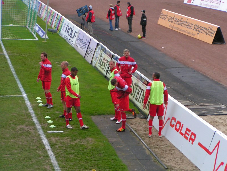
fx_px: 859
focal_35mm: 131
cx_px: 114
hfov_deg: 15.1
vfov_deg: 11.3
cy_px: 86
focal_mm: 20
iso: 100
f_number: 3.5
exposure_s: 1/160
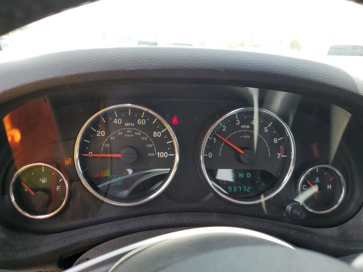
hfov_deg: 67.3
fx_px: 273
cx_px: 182
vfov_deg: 53.1
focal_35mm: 26
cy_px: 136
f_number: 1.5
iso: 50
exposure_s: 1/270
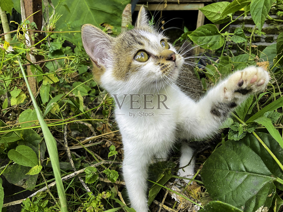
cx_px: 142
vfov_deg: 48.2
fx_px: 237
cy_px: 106
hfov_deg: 61.7
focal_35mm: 29
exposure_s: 1/140
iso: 16
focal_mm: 3
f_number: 1.8
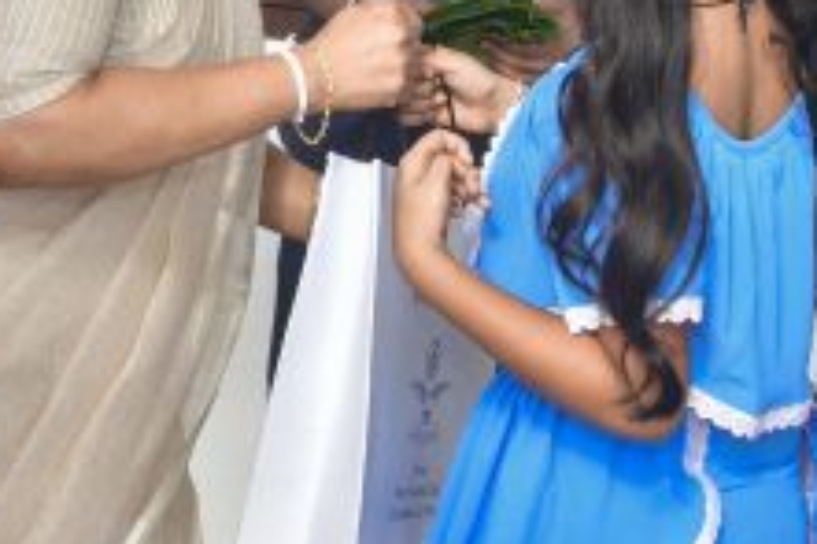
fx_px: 2585
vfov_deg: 11.9
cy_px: 19
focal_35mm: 114
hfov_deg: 17.9
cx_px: 229
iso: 400
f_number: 10
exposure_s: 1/250
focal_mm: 28
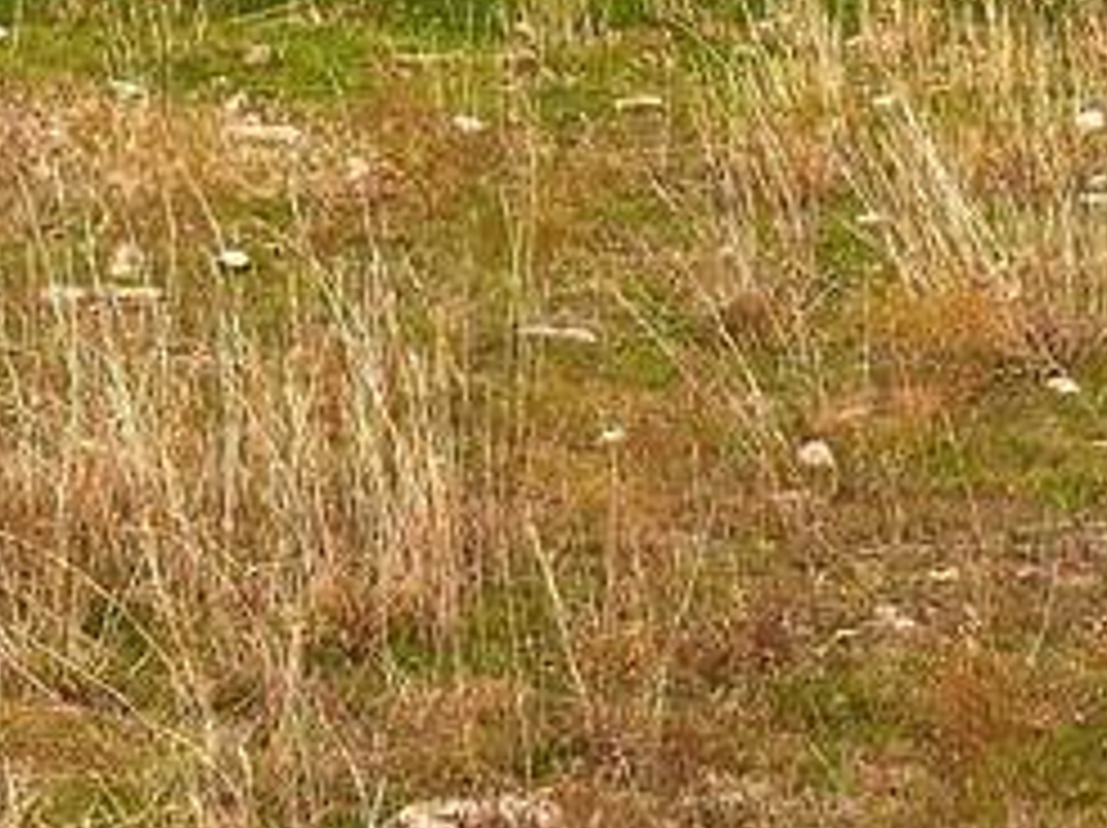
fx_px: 6390
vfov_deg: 7.2
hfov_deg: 9.9
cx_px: 914
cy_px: -644
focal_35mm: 200
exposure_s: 1/270
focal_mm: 6.86
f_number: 1.78
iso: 80
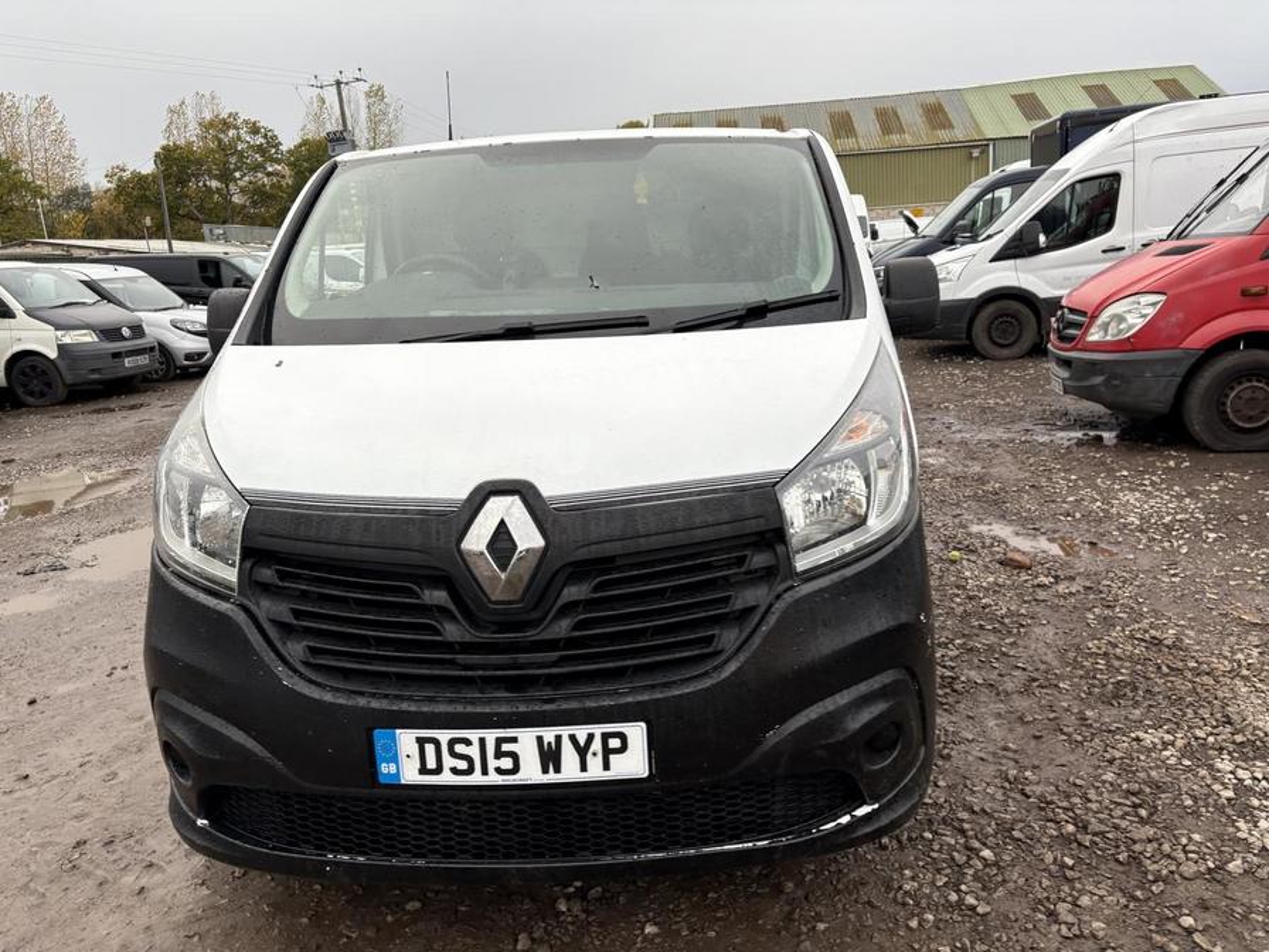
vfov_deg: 53.1
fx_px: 953
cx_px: 634
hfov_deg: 67.3
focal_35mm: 26
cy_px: 476
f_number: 1.6
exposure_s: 1/299
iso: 40
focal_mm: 5.96
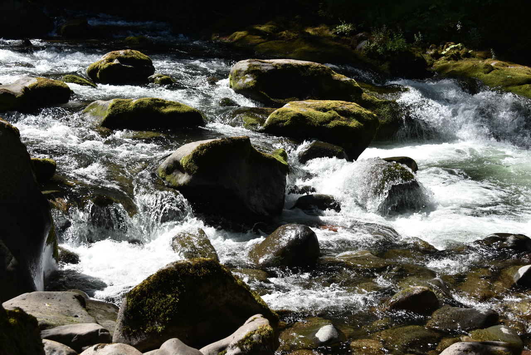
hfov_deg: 32.4
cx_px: 266
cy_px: 178
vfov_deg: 21.9
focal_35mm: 62
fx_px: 915
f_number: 8
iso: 100
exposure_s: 1/250
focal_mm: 62
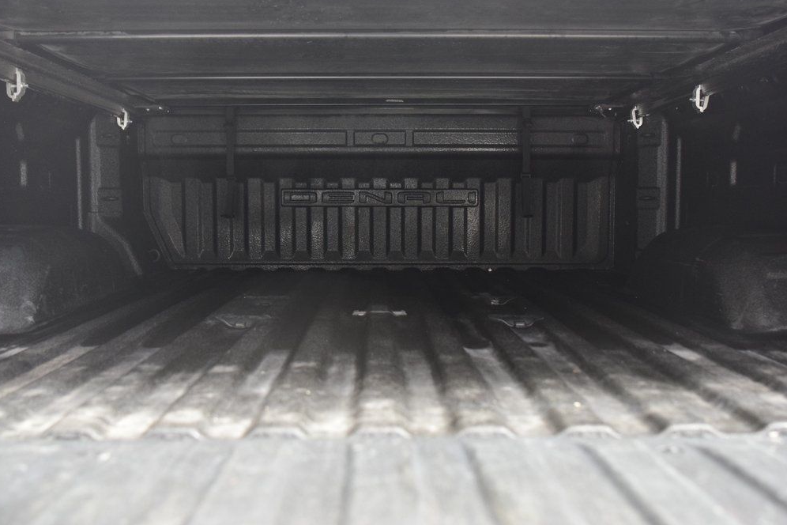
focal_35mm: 37
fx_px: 809
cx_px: 383
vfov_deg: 35.9
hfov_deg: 51.9
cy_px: 264
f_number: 2.8
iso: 1600
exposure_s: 1/10
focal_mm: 24
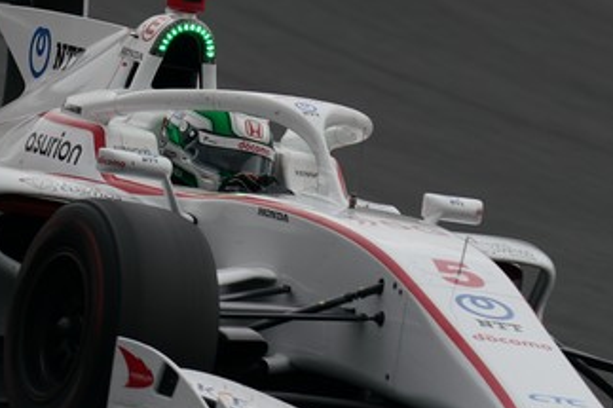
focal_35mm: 1339
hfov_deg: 1.5
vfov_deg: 1.0
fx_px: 22788
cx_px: 201
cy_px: 173
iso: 200
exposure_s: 1/400
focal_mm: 600
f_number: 8
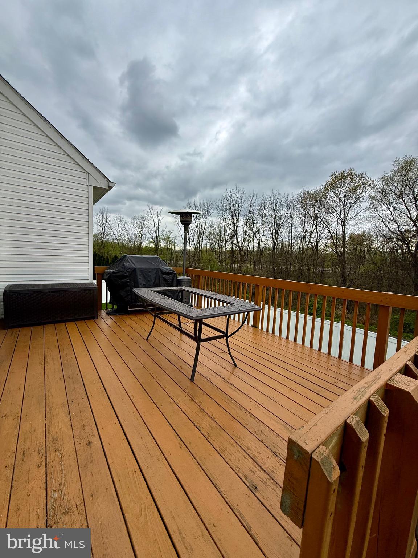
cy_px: 279
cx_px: 209
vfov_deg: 102.1
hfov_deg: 85.7
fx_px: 225
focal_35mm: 14
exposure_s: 1/751
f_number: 2.2
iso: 50
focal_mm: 2.22
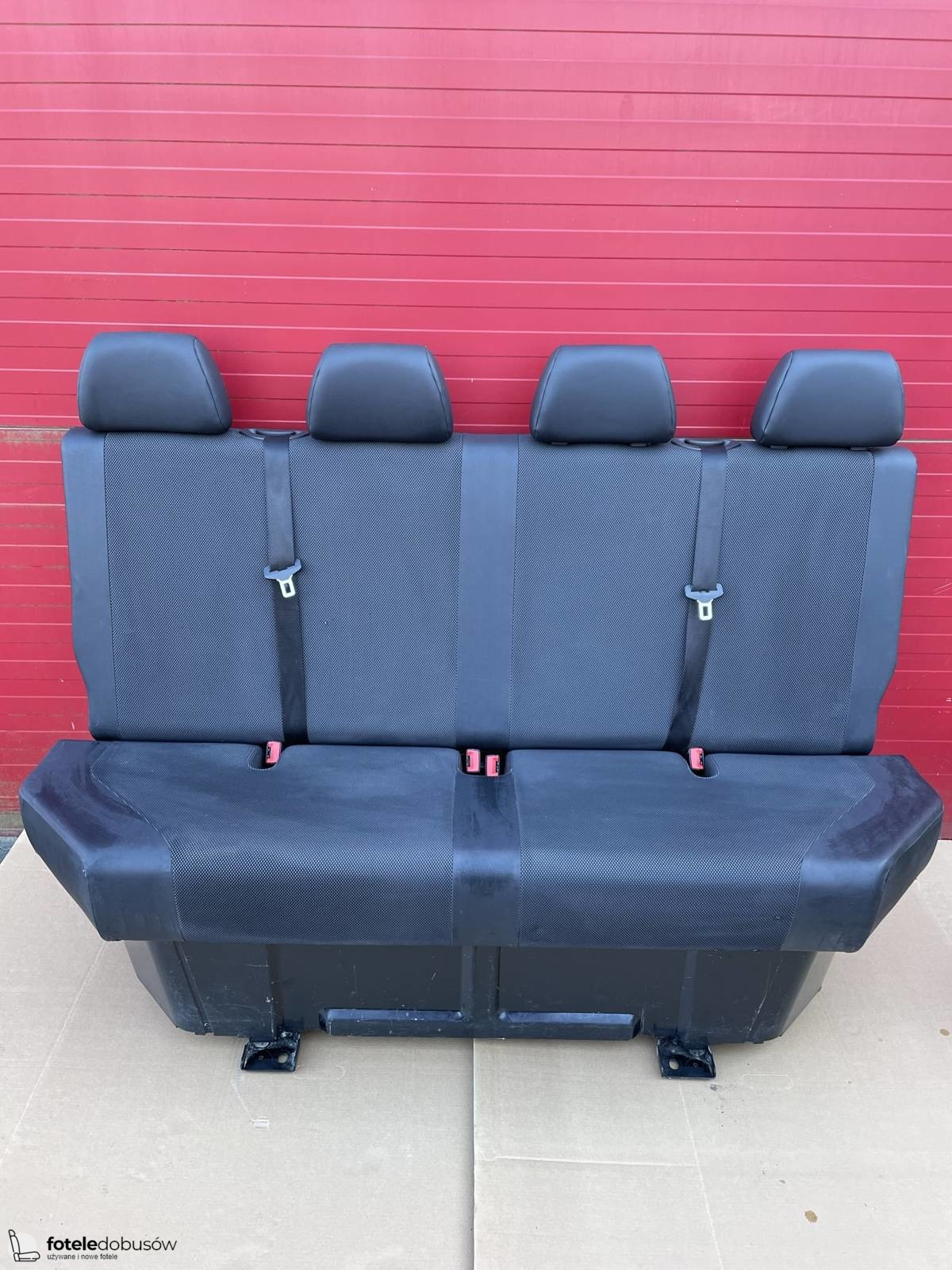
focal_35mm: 26
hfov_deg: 53.1
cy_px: 635
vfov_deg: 67.3
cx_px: 476
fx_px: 953
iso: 80
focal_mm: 4.2
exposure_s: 1/121
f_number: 1.6
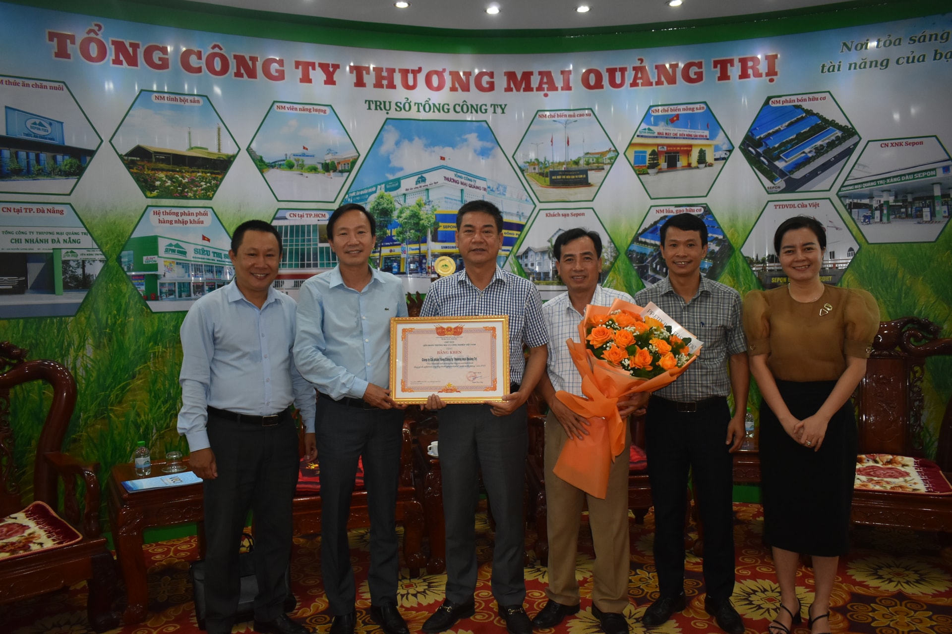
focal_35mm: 30
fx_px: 793
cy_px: 317
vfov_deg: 43.6
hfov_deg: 61.9
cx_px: 476
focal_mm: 20
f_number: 3.5
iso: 800
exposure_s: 1/160
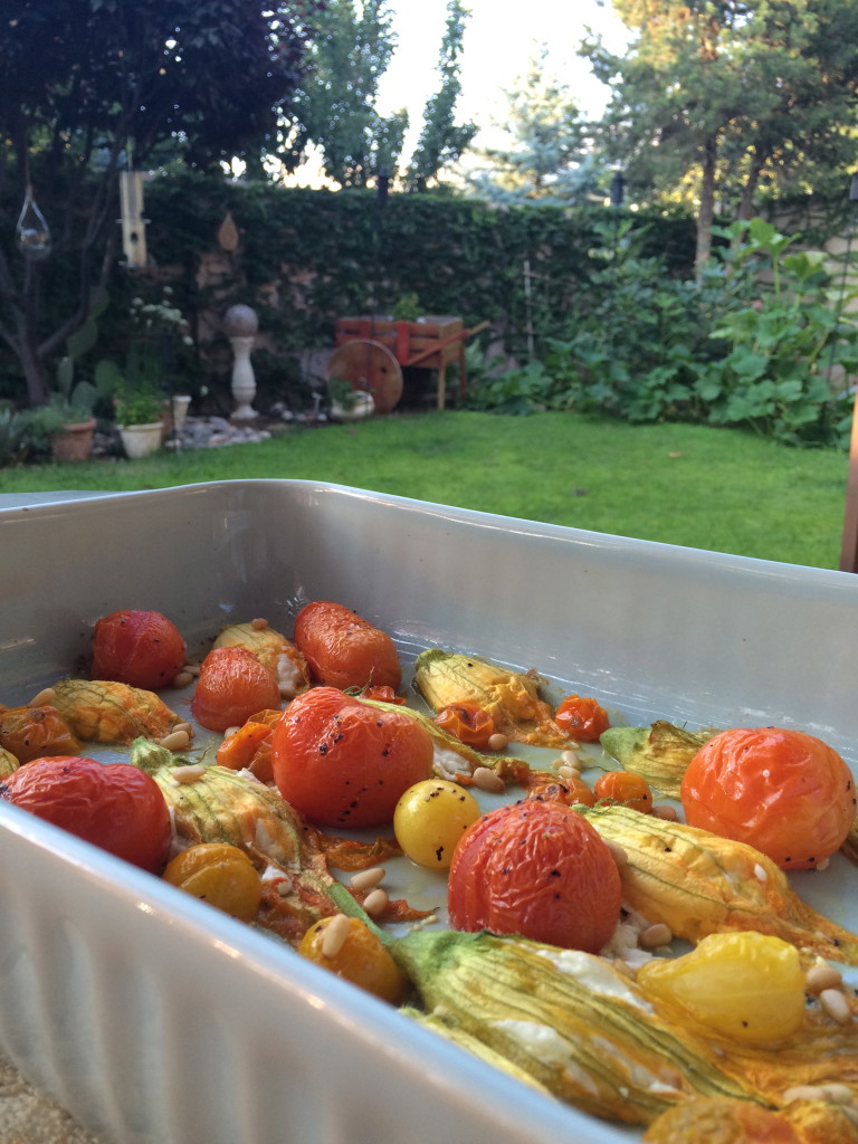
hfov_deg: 48.2
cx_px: 429
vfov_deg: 61.7
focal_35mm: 29
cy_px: 572
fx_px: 958
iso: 64
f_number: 2.2
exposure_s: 1/120
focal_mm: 4.15
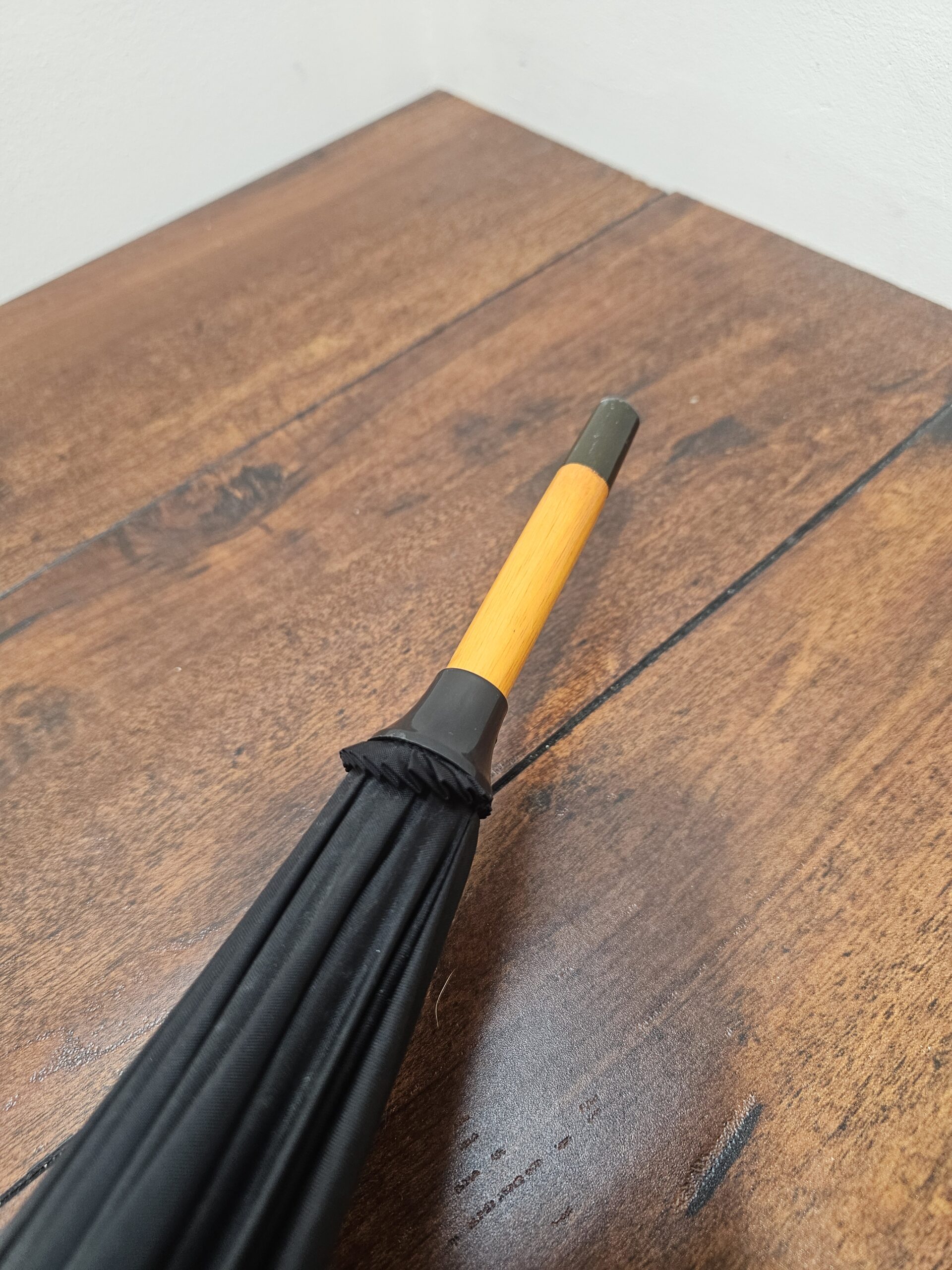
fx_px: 843
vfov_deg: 73.9
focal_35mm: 23
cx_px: 476
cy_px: 635
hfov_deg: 58.9
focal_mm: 6.3
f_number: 1.7
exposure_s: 1/120
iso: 320
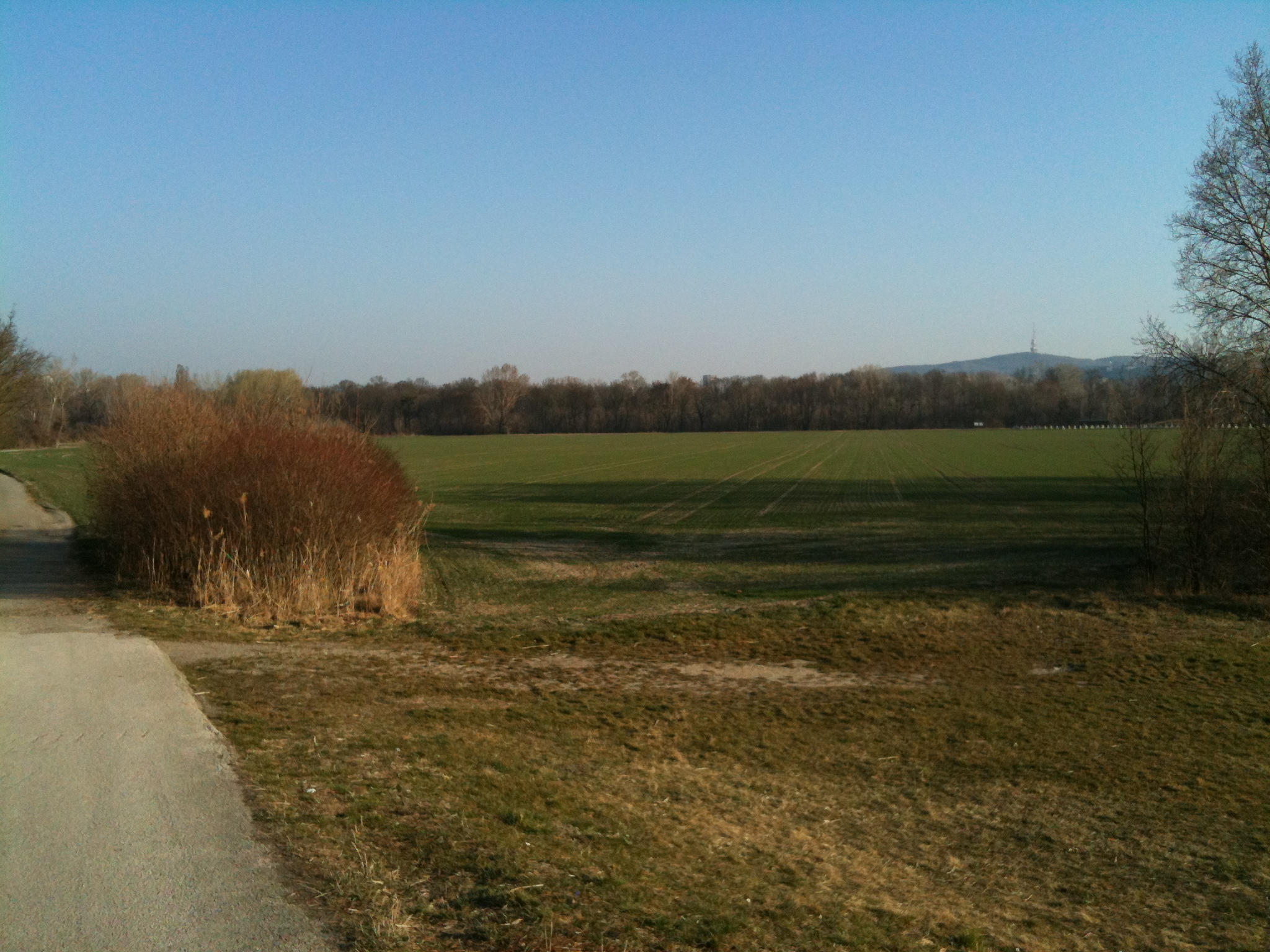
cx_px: 635
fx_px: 1284
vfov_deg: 40.7
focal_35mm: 35
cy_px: 476
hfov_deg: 52.6
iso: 64
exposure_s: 1/784
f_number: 2.8
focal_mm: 3.85
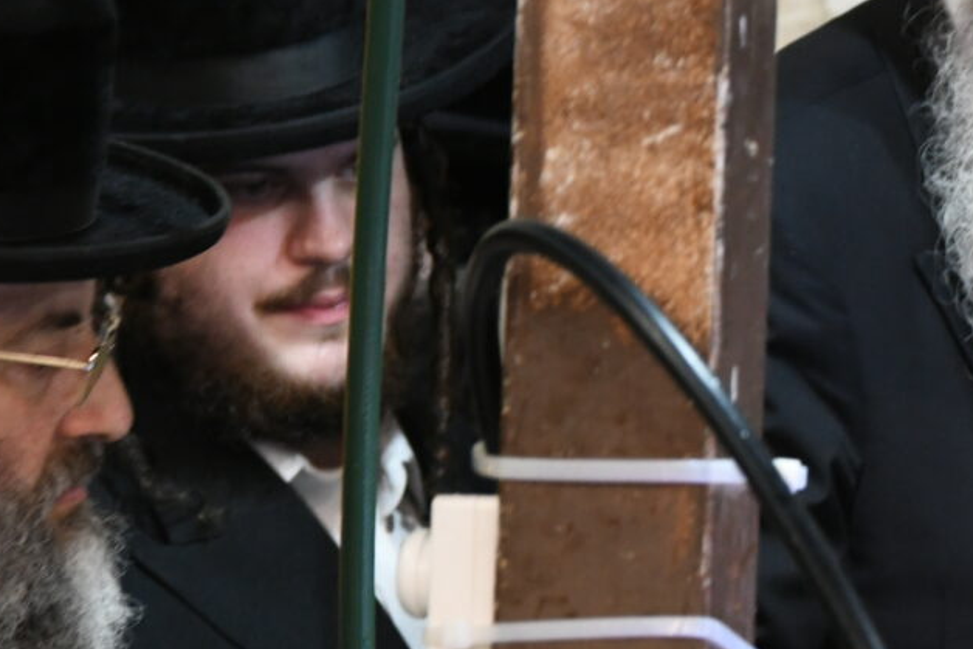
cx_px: 1590
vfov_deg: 2.3
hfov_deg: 3.5
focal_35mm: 591
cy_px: 78
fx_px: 15976
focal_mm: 145
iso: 1600
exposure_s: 1/100
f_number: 4
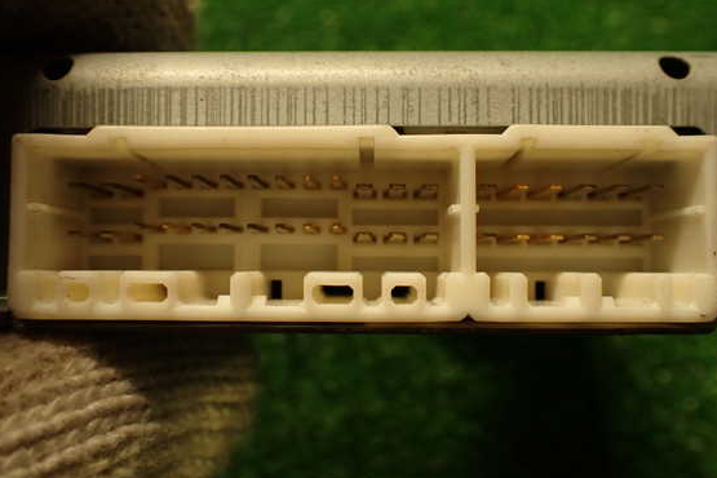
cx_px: 359
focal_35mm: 36
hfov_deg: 53.1
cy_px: 226
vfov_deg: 36.9
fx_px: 717
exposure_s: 1/30
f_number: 2.4
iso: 200
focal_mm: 5.79
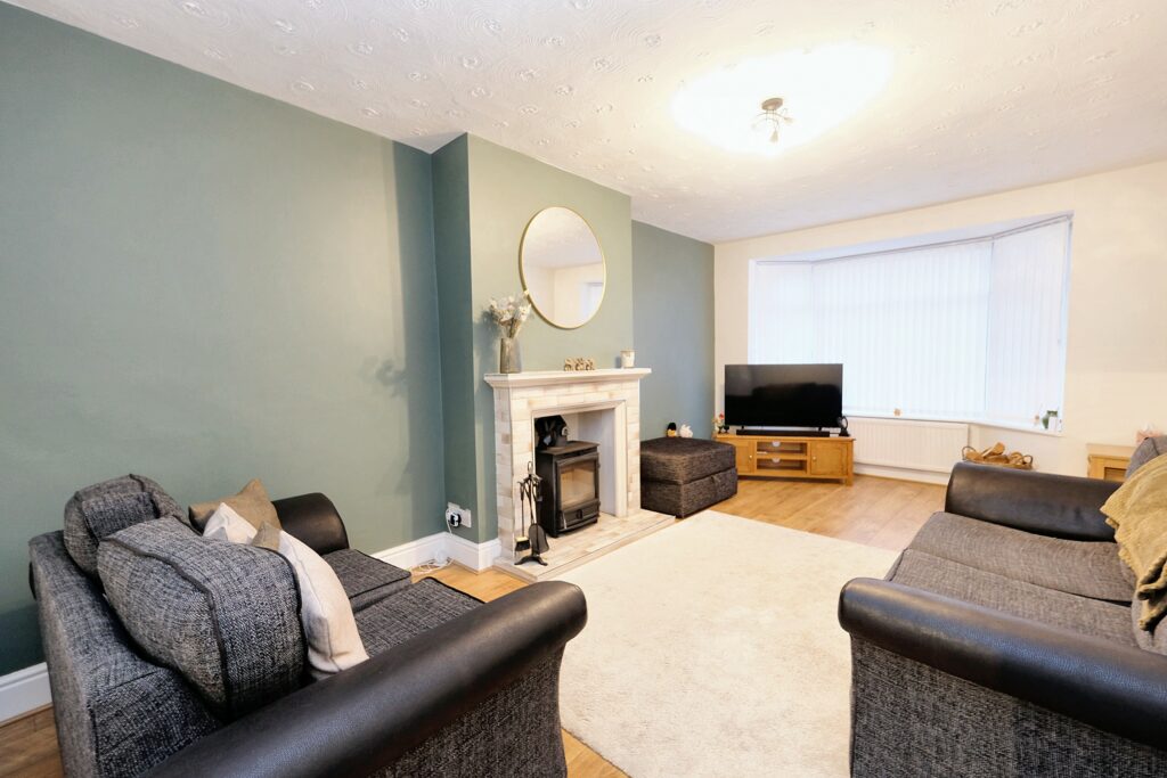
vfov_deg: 77.3
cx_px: 584
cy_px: 389
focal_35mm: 15
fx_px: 486
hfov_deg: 100.4
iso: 800
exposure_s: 1/9
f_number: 4
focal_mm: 10
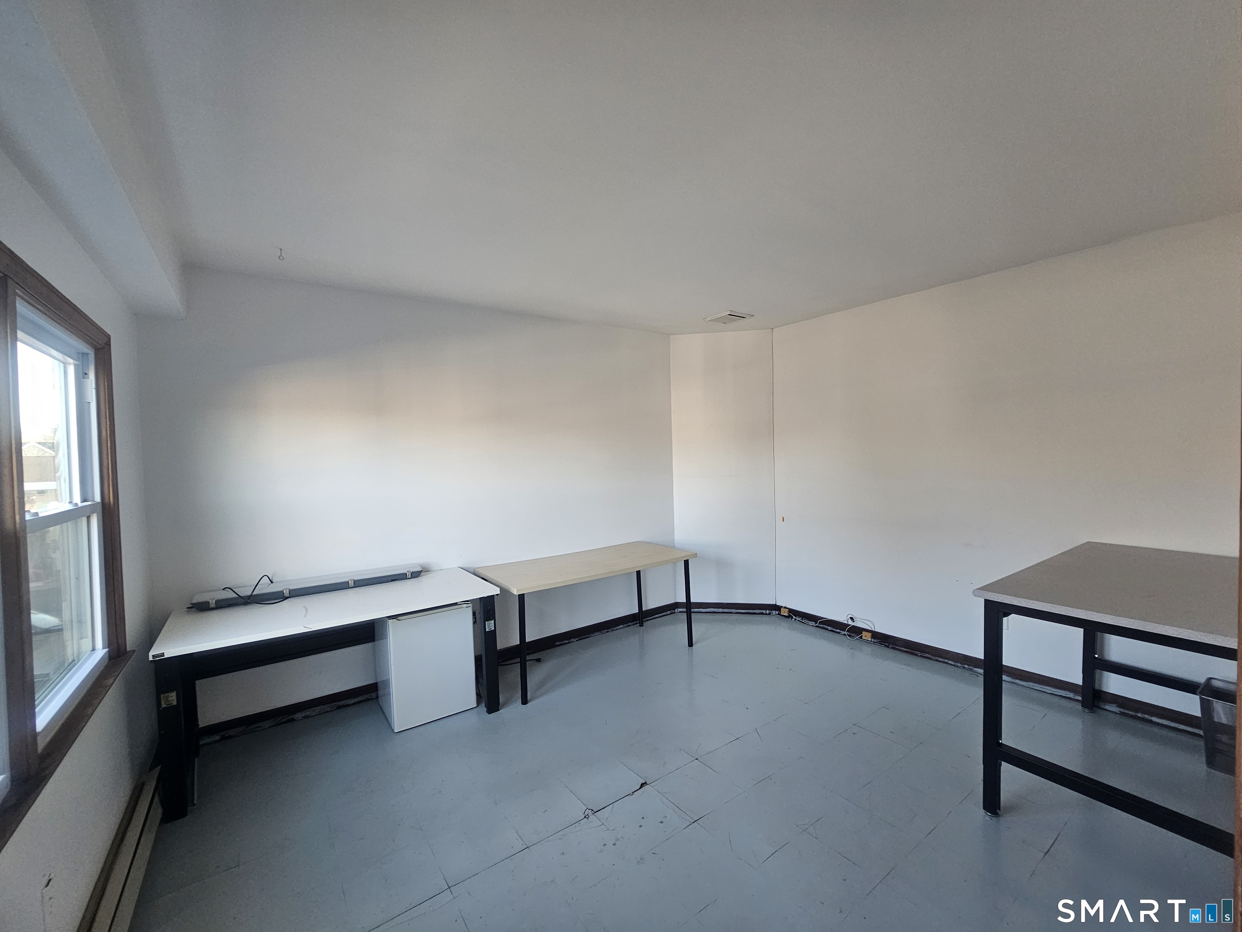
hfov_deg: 106.2
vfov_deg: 89.9
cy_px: 466
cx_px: 621
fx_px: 466
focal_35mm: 13
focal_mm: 2.2
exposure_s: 1/77.4
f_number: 2.2
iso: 200
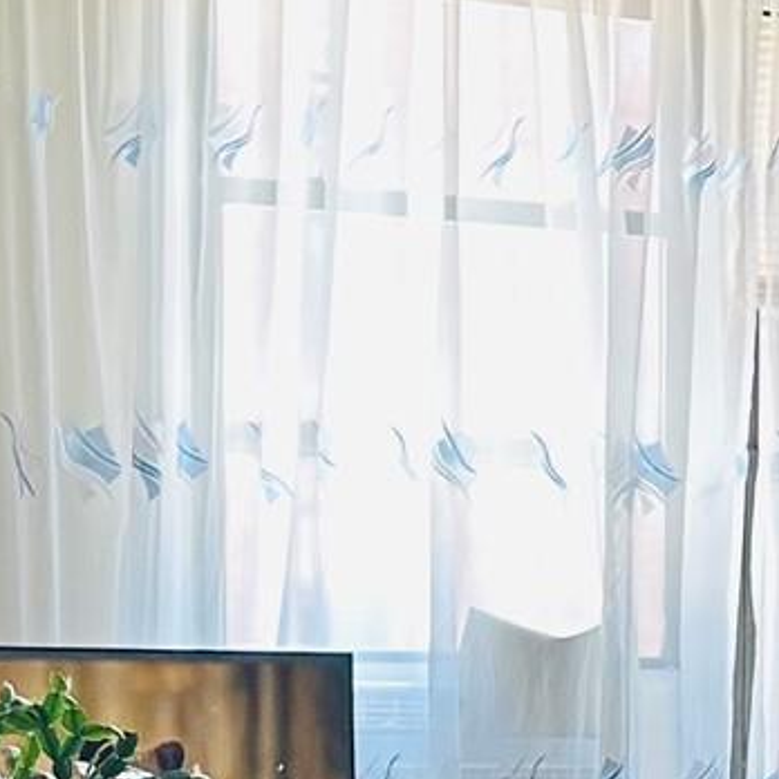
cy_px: 857
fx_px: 3183
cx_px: 1139
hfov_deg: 13.2
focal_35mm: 125
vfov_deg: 13.7
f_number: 1.78
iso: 160
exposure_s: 1/120
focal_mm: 6.86
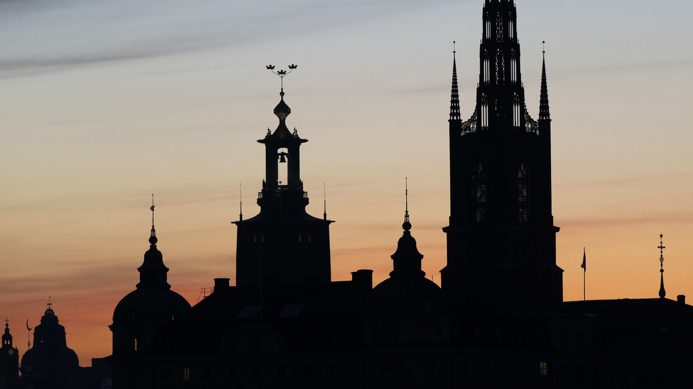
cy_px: 77
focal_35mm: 281
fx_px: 5163
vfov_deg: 4.3
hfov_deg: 7.7
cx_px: 354
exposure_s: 1/320
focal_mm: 175
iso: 1250
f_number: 4
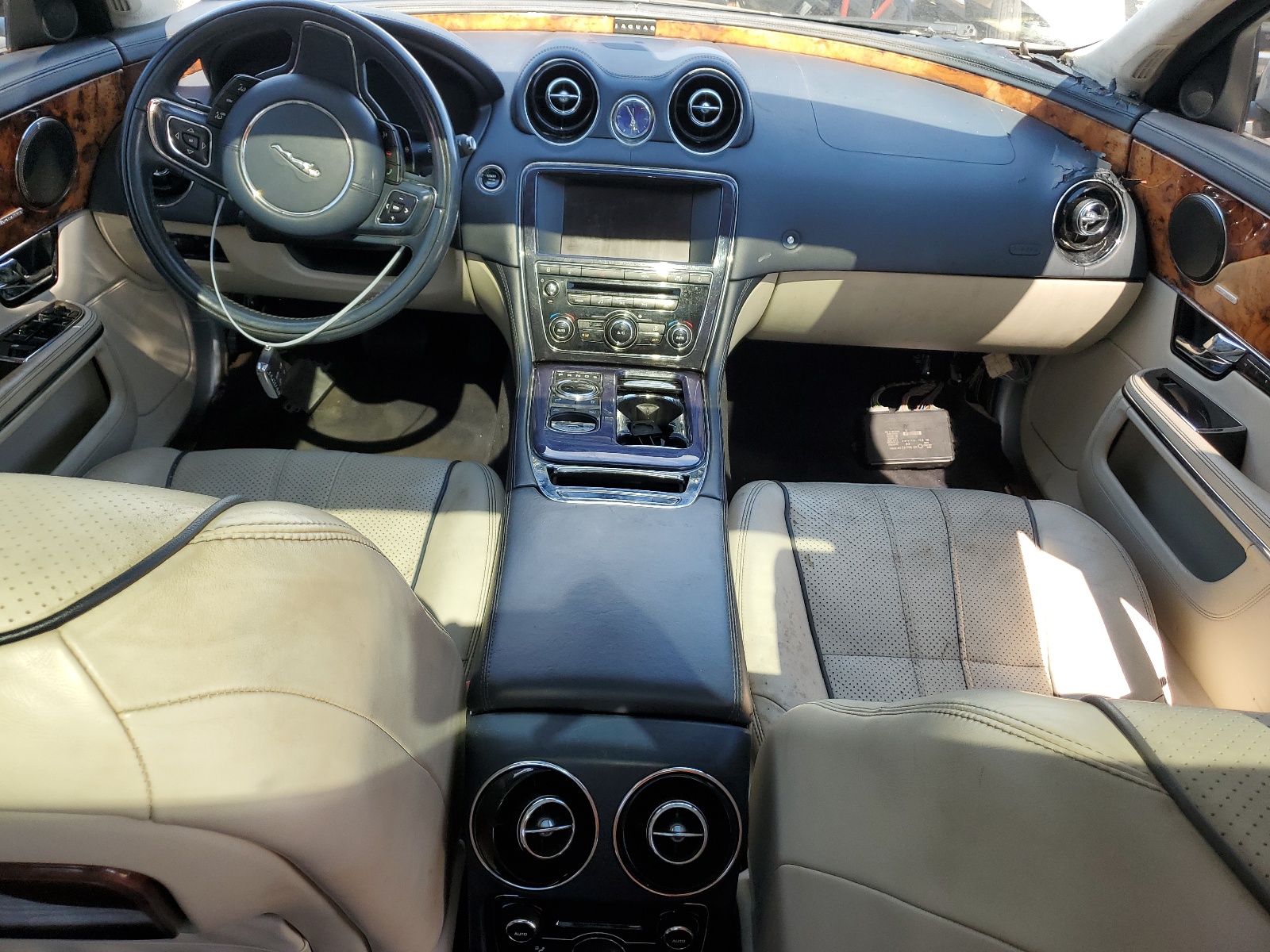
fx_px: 954
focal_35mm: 26
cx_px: 635
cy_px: 476
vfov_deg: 53.1
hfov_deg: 67.3
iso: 50
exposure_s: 1/270
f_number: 1.5
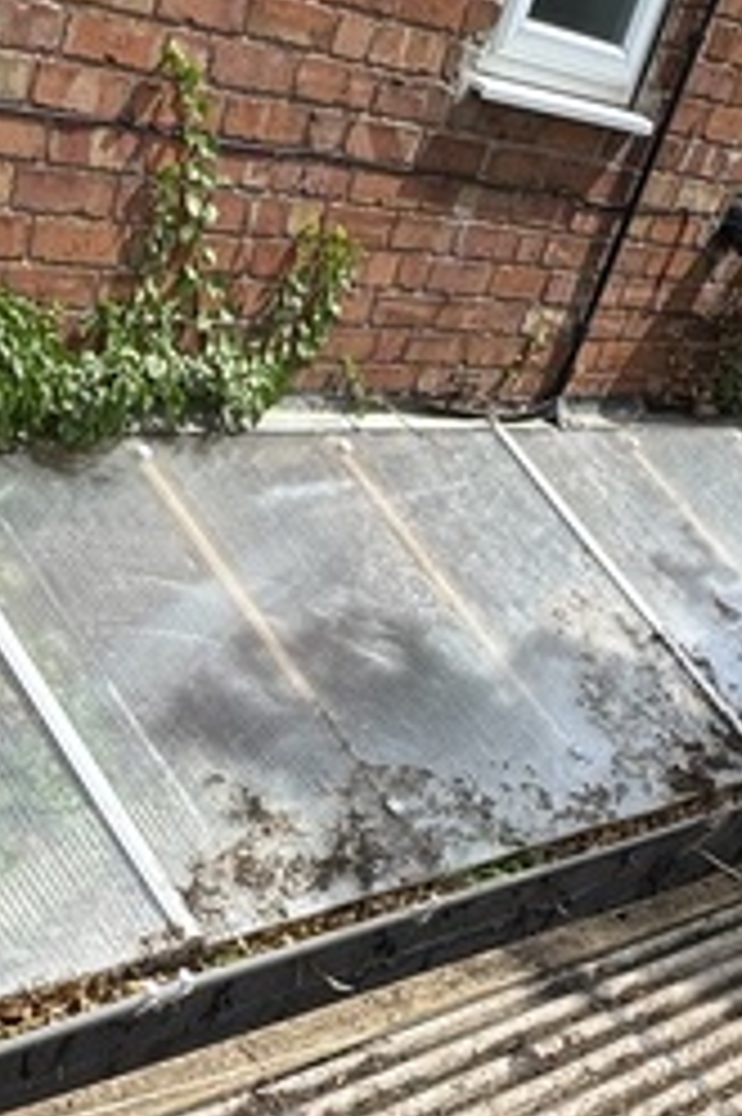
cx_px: 202
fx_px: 1455
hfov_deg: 28.3
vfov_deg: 38.8
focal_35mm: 47
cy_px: 1017
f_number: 2.2
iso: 50
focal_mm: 2.22
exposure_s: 1/1748
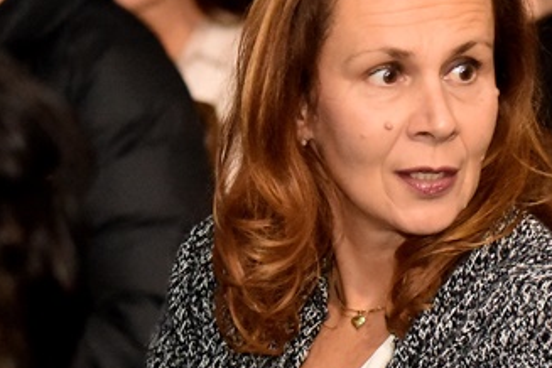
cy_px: 241
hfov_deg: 6.3
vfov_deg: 4.2
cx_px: 395
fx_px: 5044
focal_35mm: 329
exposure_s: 1/60
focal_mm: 105
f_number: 4
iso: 8000
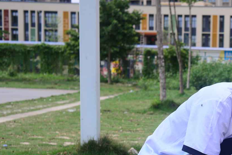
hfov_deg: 23.4
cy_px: 139
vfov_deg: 16.5
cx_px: 247
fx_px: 529
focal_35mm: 82
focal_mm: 35
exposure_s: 1/400
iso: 100
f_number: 5.6
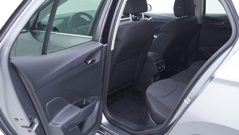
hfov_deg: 52.8
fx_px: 241
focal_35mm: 38
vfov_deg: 31.1
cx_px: 120
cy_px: 57
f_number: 2.8
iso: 250
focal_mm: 24
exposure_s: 1/40
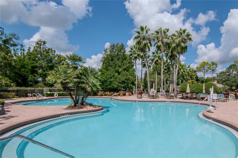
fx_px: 129
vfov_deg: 63.2
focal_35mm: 20
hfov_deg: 85.4
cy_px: 79
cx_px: 119
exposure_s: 1/4000
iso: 800
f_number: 7.1
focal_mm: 13
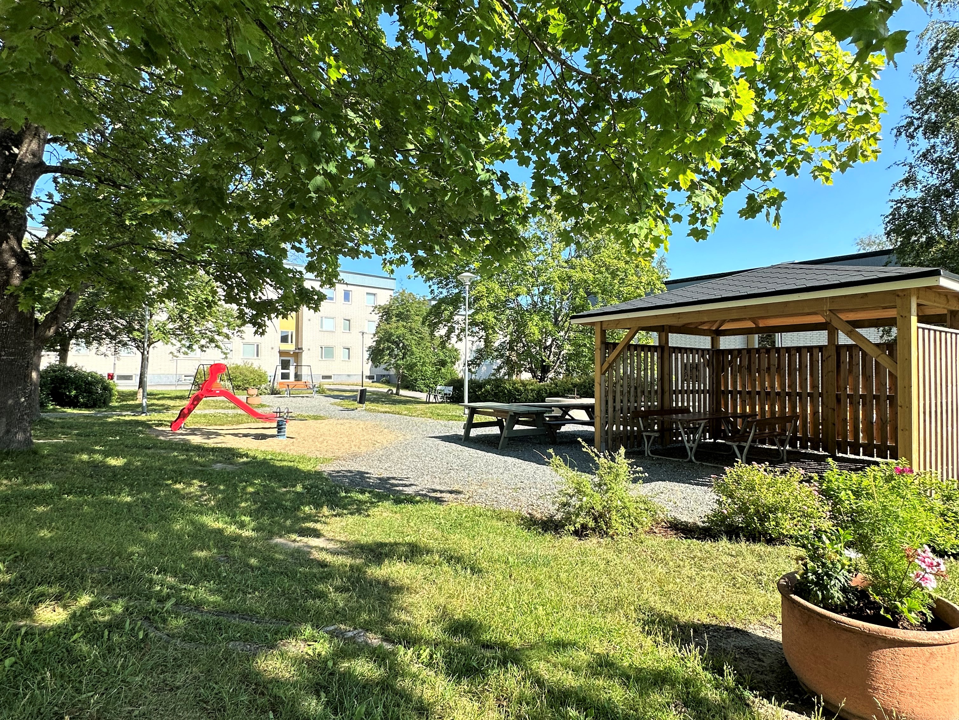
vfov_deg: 85.7
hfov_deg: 102.1
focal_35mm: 14
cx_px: 480
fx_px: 388
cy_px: 360
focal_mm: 2.22
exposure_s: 1/903
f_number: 2.2
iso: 40
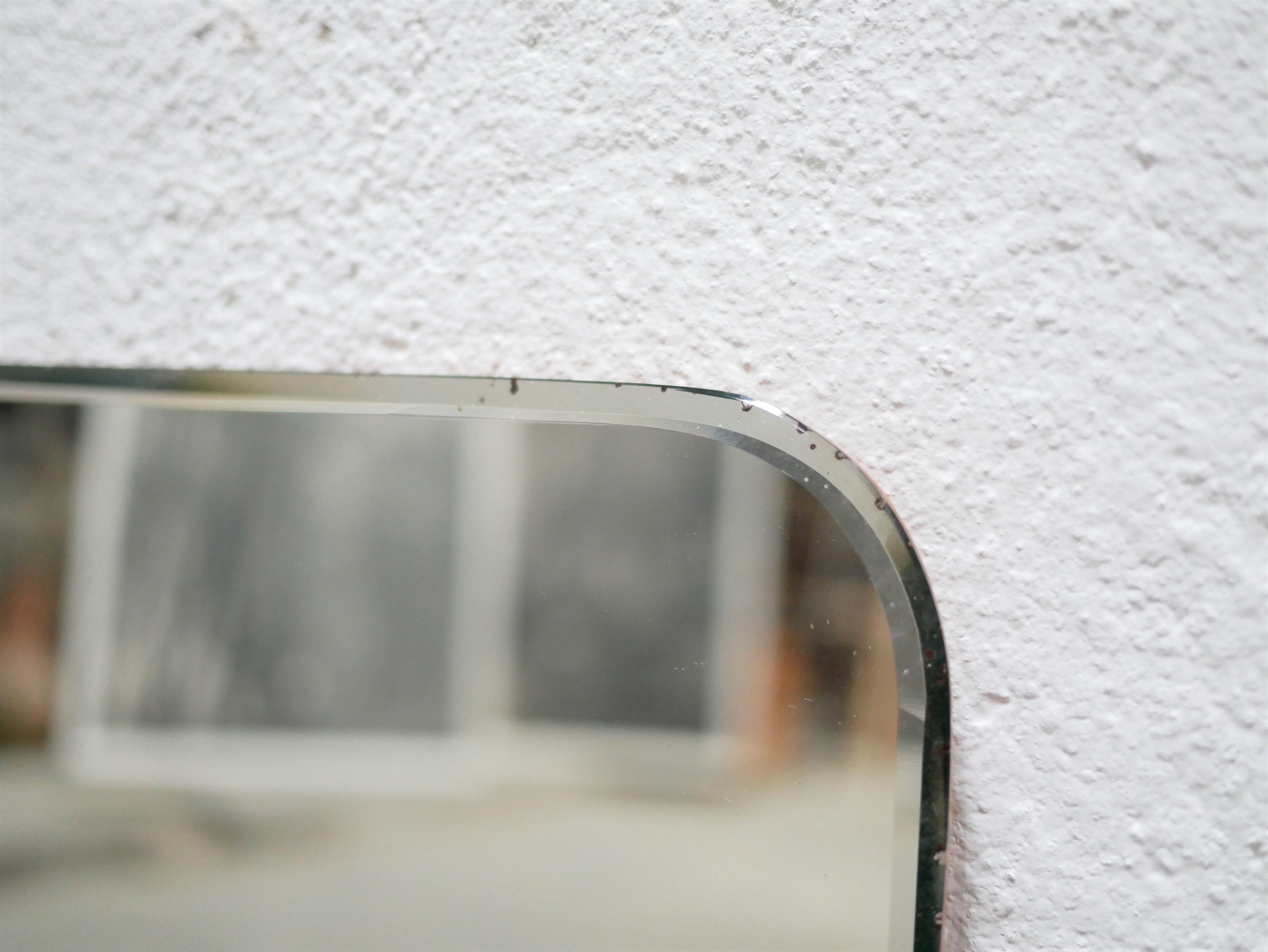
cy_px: 476
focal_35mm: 40
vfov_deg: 36.0
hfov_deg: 46.8
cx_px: 634
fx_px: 1466
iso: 2000
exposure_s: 1/60
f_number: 1.7
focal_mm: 20
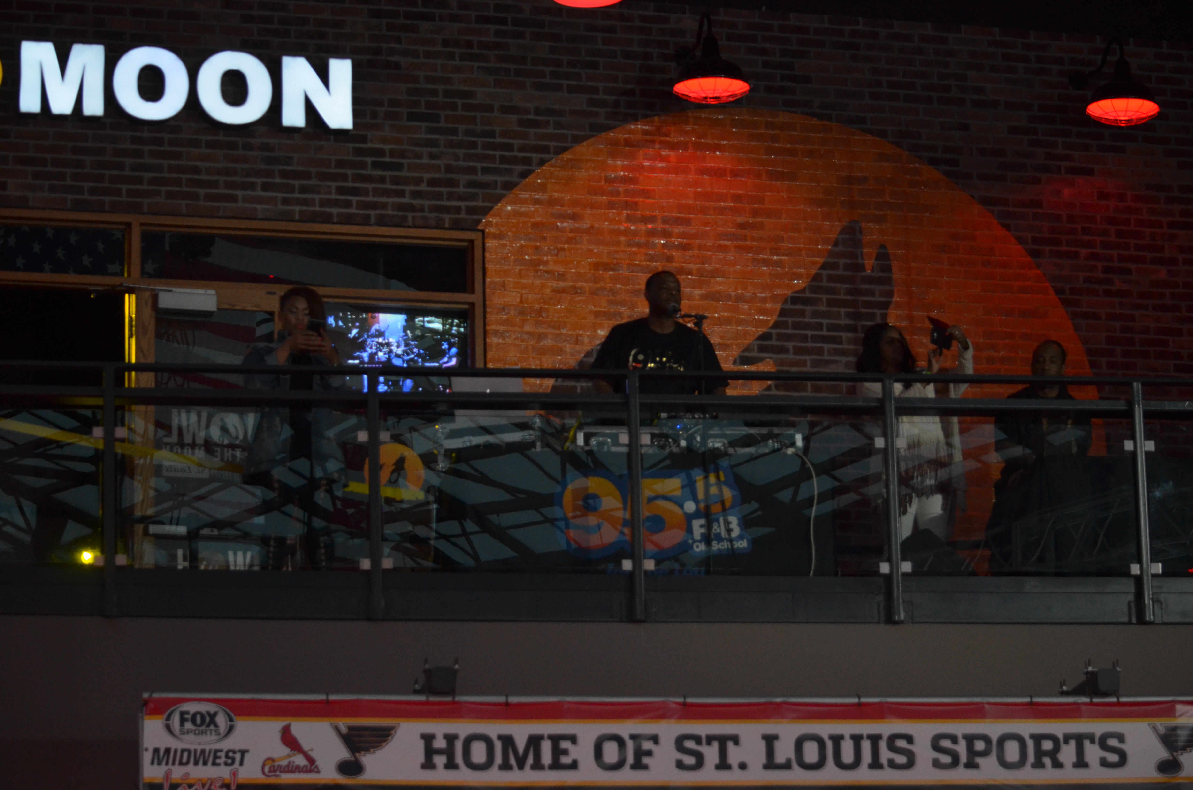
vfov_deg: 10.7
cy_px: 395
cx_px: 596
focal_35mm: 128
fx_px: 4216
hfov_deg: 16.1
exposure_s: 1/200
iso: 1250
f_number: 4.5
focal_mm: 85
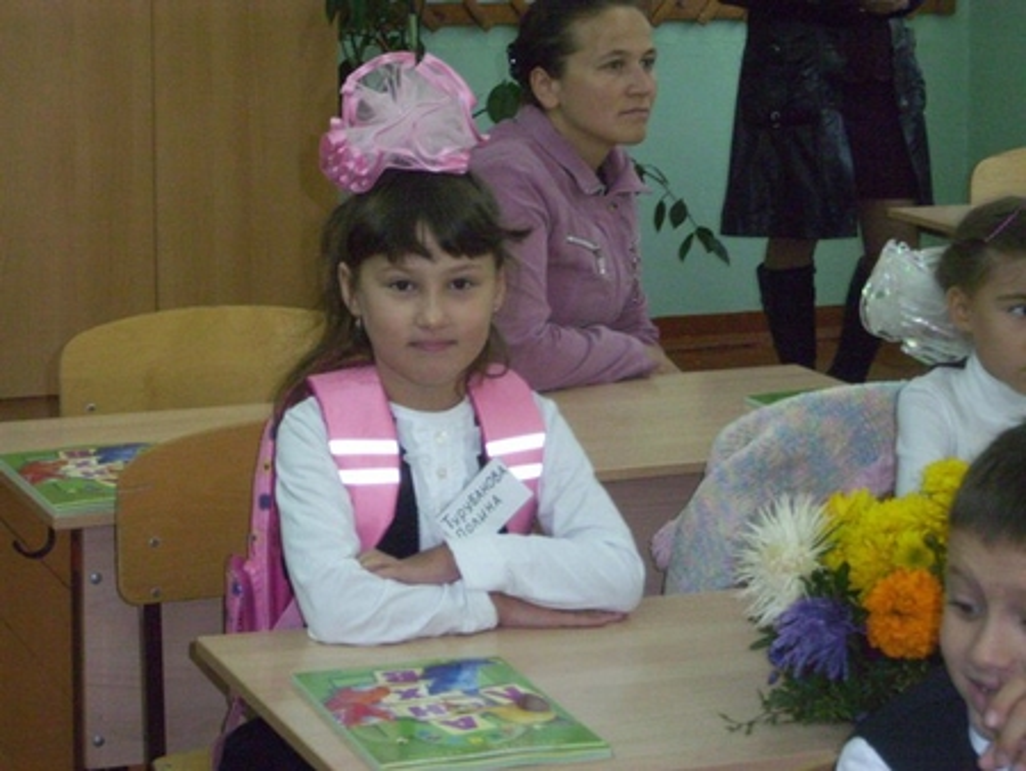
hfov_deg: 19.3
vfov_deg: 14.5
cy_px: 386
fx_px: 3025
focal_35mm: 102
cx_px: 513
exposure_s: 1/60
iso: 400
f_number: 5.6
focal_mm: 17.1
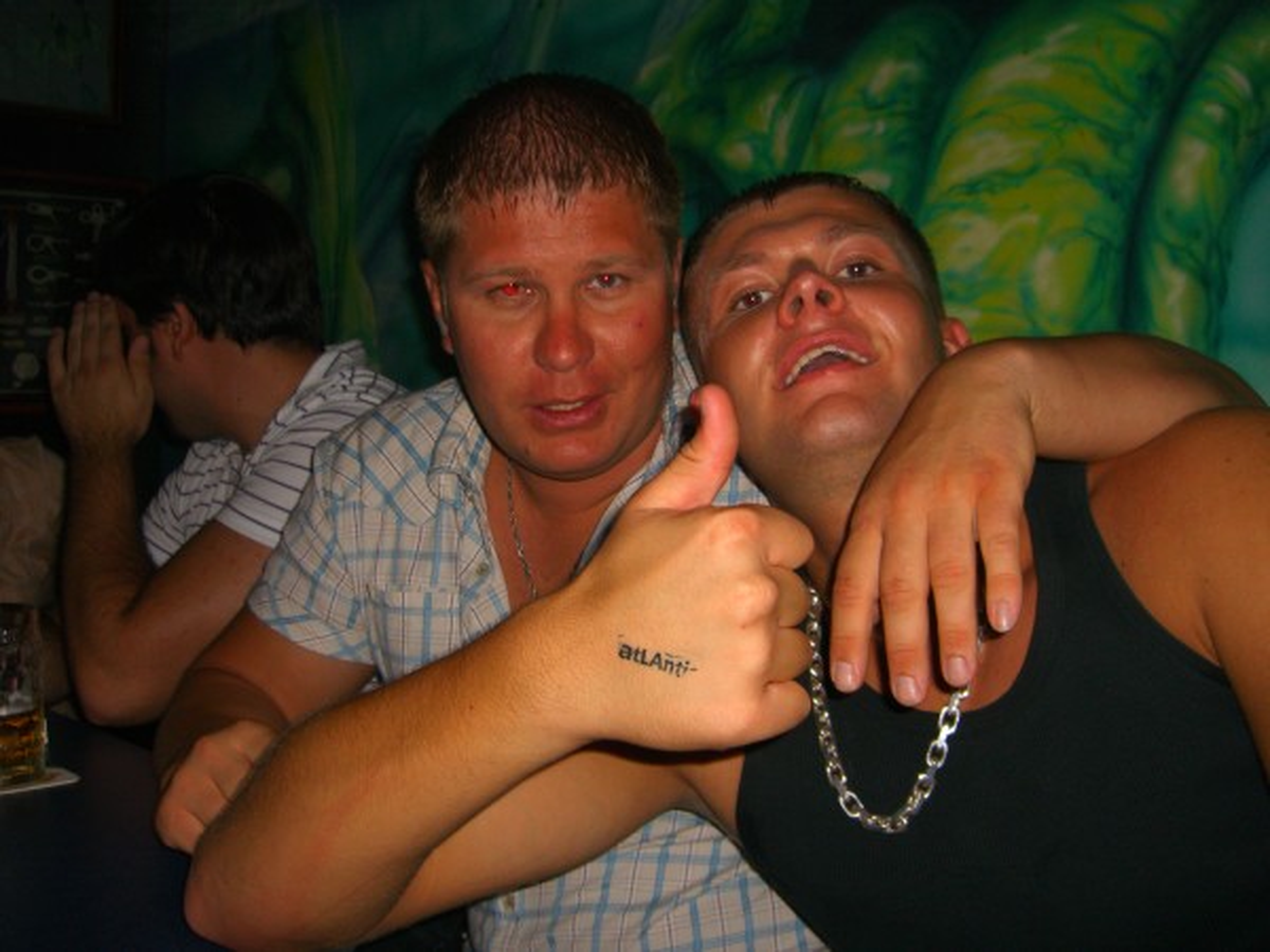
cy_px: 476
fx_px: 1394
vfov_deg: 37.7
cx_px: 635
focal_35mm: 38
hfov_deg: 49.0
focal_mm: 7.9
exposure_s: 1/60
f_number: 2.8
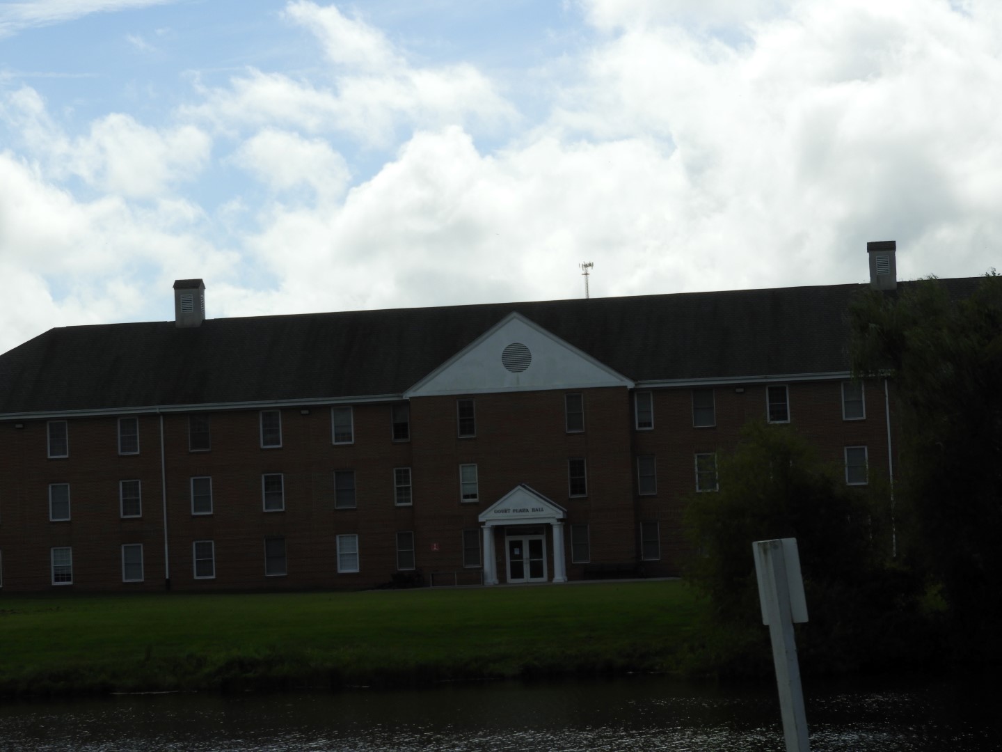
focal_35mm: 95
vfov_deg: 15.6
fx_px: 2750
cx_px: 501
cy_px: 376
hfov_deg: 20.7
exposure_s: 1/1600
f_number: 4.8
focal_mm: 17
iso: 100
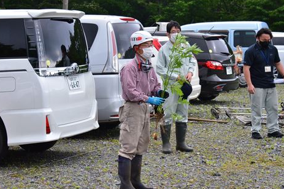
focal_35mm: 110
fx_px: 867
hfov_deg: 18.6
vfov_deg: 12.4
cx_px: 145
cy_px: 101
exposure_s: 1/1250
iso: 2500
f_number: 9
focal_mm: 68
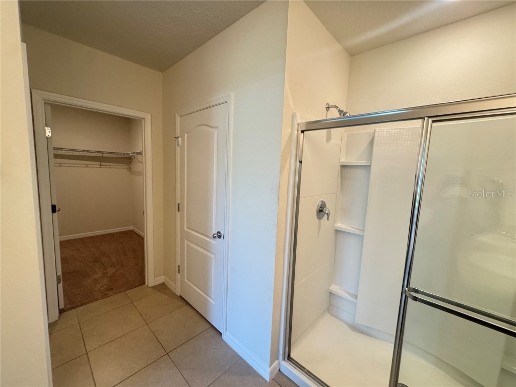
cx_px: 258
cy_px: 194
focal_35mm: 14
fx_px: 209
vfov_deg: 85.7
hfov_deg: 102.1
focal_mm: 2.22
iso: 320
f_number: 2.2
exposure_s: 1/120
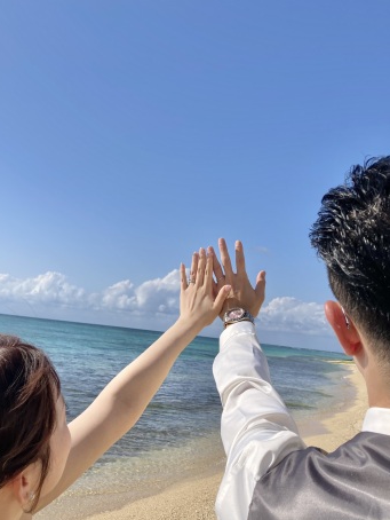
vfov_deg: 49.9
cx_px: 177
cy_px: 215
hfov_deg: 38.7
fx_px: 555
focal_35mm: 37
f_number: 1.8
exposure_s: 1/2825
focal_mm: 3.99
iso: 20
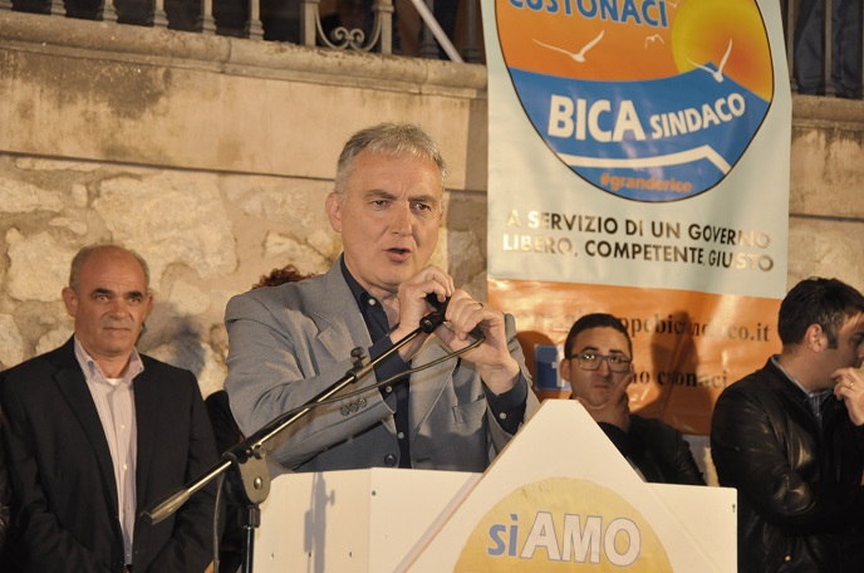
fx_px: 2875
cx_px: 432
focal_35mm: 120
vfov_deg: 11.4
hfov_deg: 17.1
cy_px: 286
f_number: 5
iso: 800
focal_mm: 80
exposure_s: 1/60
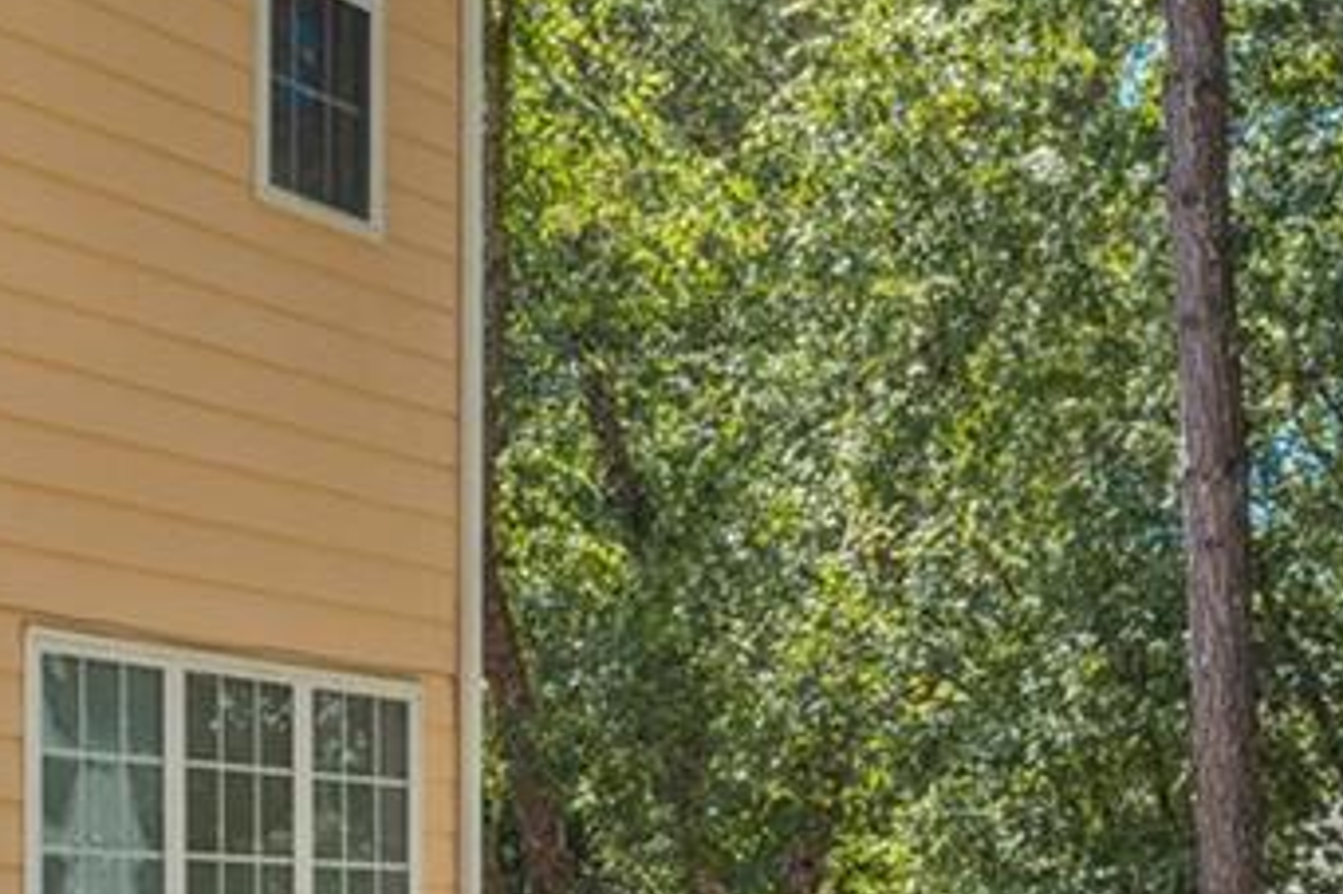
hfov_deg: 18.4
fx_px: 3915
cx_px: -303
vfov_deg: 12.7
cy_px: 1071
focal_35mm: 105
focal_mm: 35
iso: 1250
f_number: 13
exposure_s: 1/400
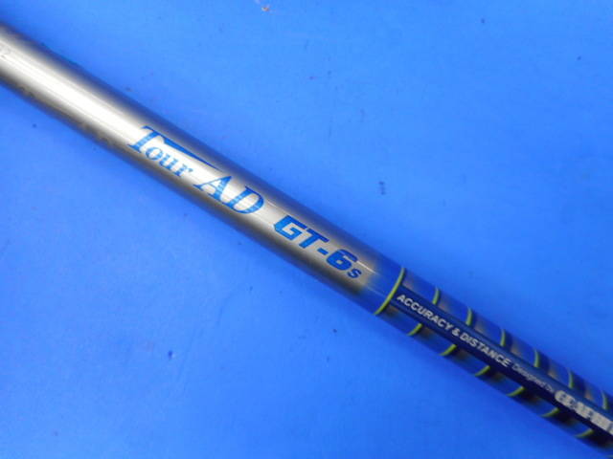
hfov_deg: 69.4
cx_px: 306
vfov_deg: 54.9
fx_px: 443
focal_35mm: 25
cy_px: 230
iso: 100
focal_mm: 4.5
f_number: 3.7
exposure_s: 1/30
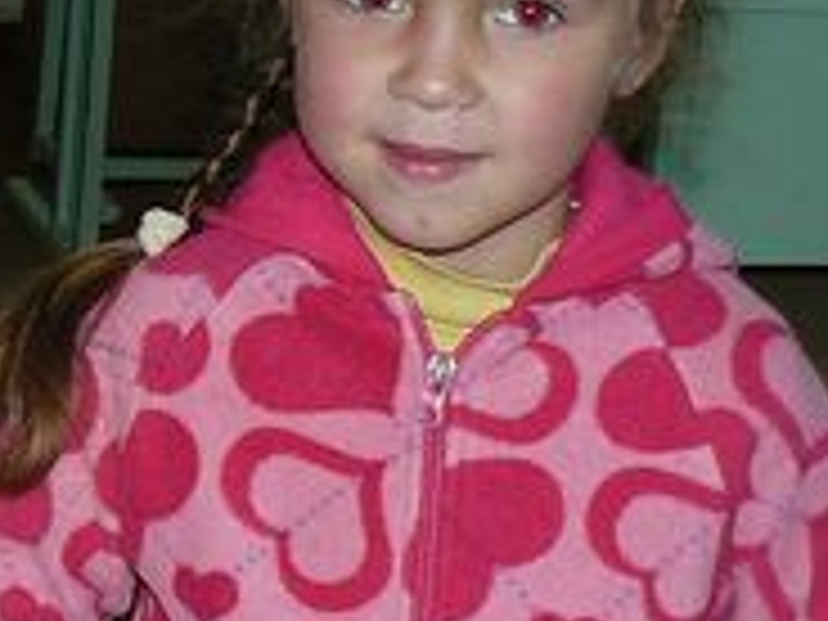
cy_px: 569
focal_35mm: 176
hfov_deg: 10.1
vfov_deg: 8.4
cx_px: -1008
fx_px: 4210
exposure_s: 1/30
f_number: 2.8
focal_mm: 6
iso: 100
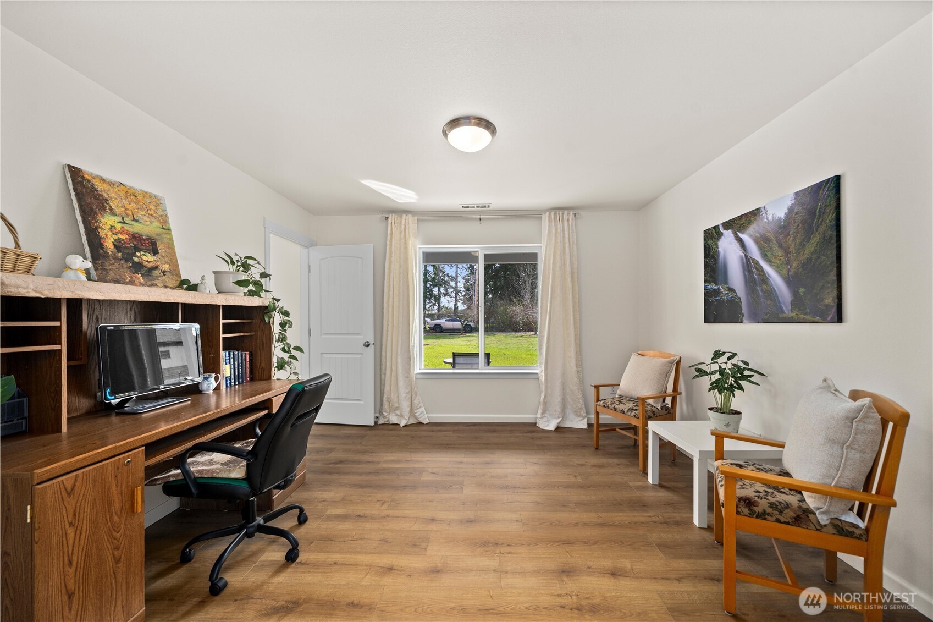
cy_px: 311
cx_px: 466
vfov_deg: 90.0
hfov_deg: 112.6
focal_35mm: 12
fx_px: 311
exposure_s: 1/30
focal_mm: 12
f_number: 6.7
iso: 1000
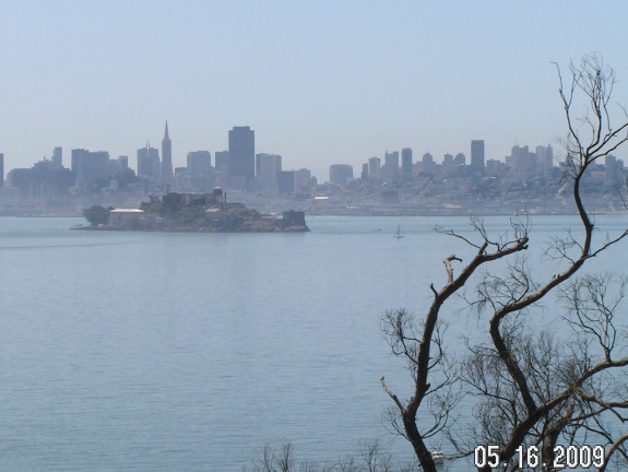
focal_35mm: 146
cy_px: 192
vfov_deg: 10.2
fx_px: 2650
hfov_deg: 13.5
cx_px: 240
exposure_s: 1/400
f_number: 6.3
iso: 50
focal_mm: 17.5
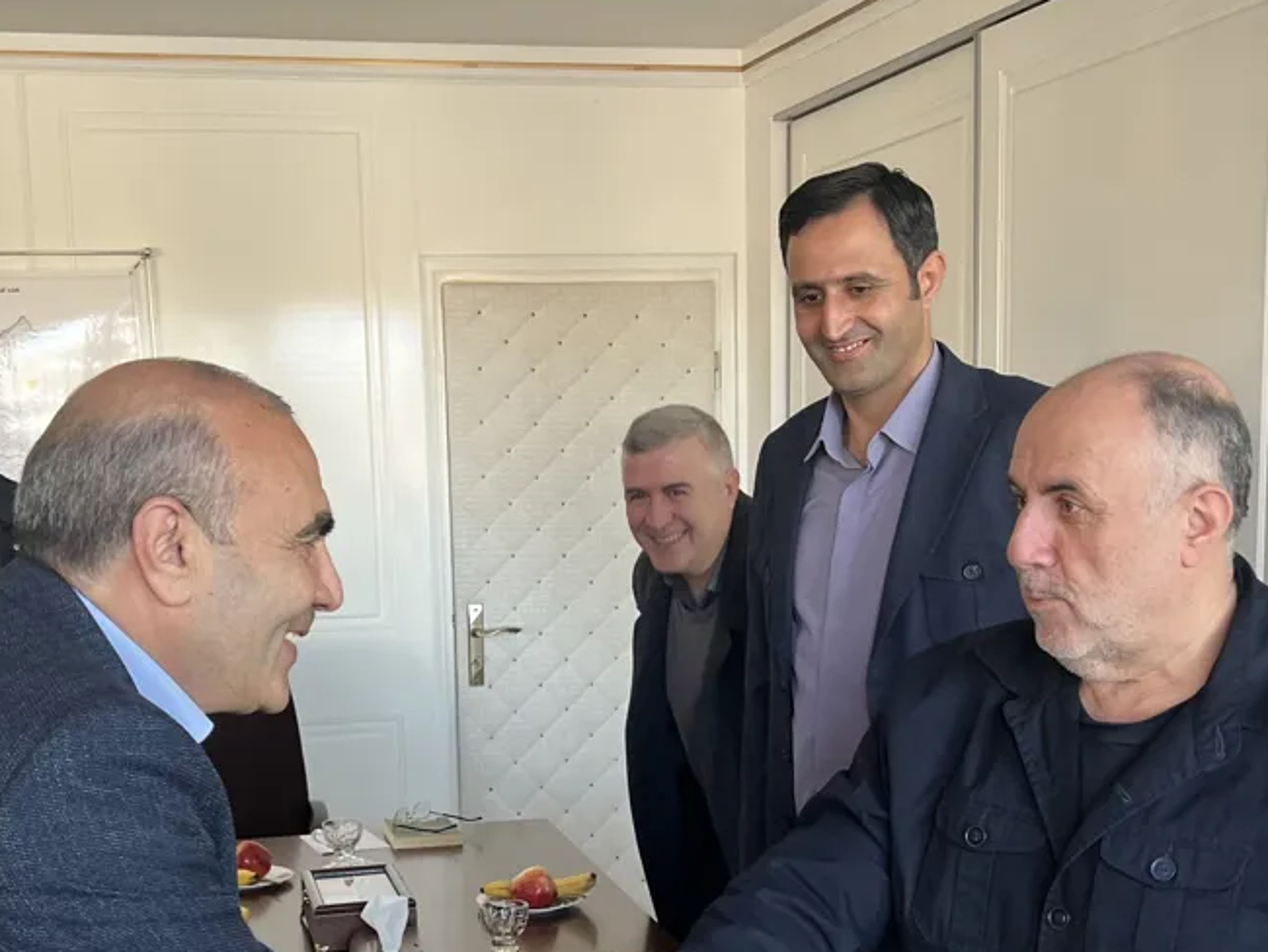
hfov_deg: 36.7
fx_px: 1905
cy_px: 754
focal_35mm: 52
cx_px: 521
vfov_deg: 27.5
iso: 100
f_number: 1.5
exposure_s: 1/121
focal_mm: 5.7
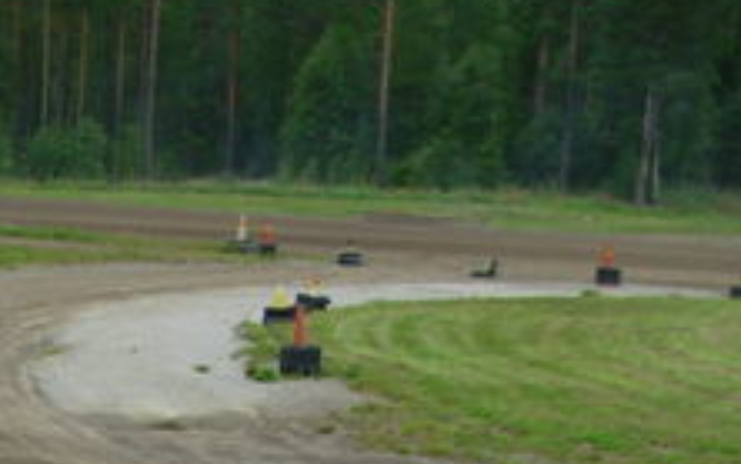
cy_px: 648
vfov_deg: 11.0
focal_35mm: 116
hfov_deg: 17.9
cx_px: 240
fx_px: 2344
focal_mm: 6.3
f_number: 2.9
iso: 50
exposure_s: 1/228
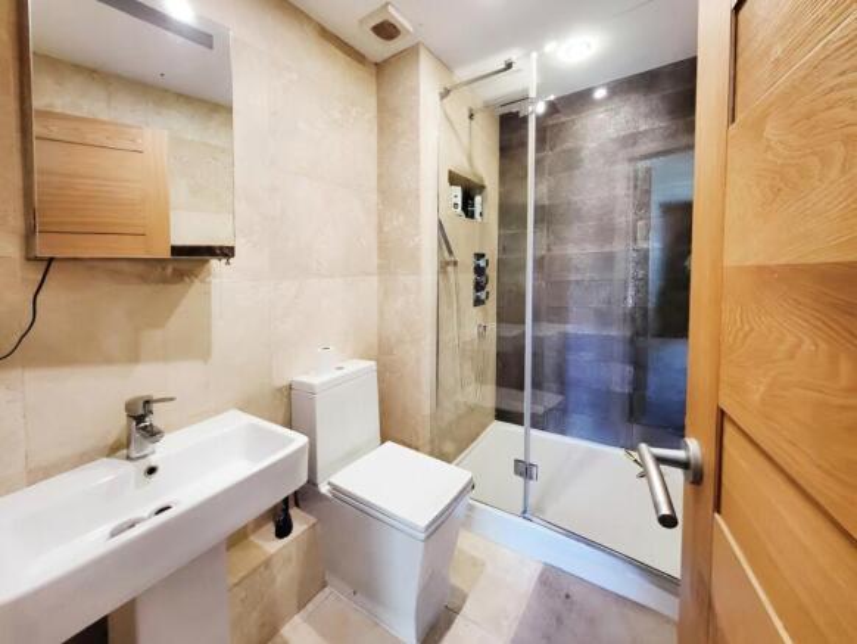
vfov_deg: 90.0
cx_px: 428
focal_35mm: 13
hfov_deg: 106.2
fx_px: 322
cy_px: 322
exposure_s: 1/50
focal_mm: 1.74
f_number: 2.2
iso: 400
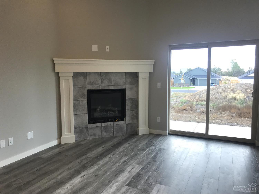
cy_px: 97
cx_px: 130
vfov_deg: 49.7
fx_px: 209
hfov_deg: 63.5
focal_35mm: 28
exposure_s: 1/120
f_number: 1.8
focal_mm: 3.99
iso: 32
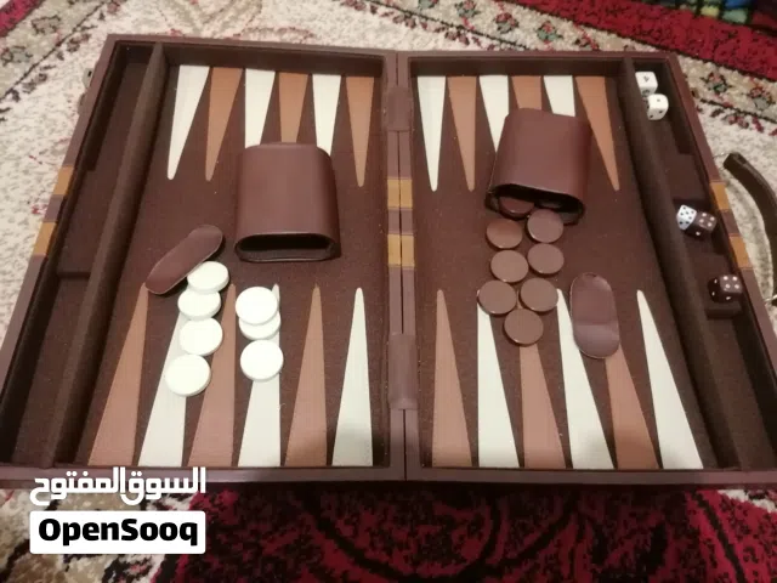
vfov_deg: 51.4
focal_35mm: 27
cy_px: 292
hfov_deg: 65.3
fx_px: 606
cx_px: 388
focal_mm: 4.75
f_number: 1.8
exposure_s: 1/16.7
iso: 1000
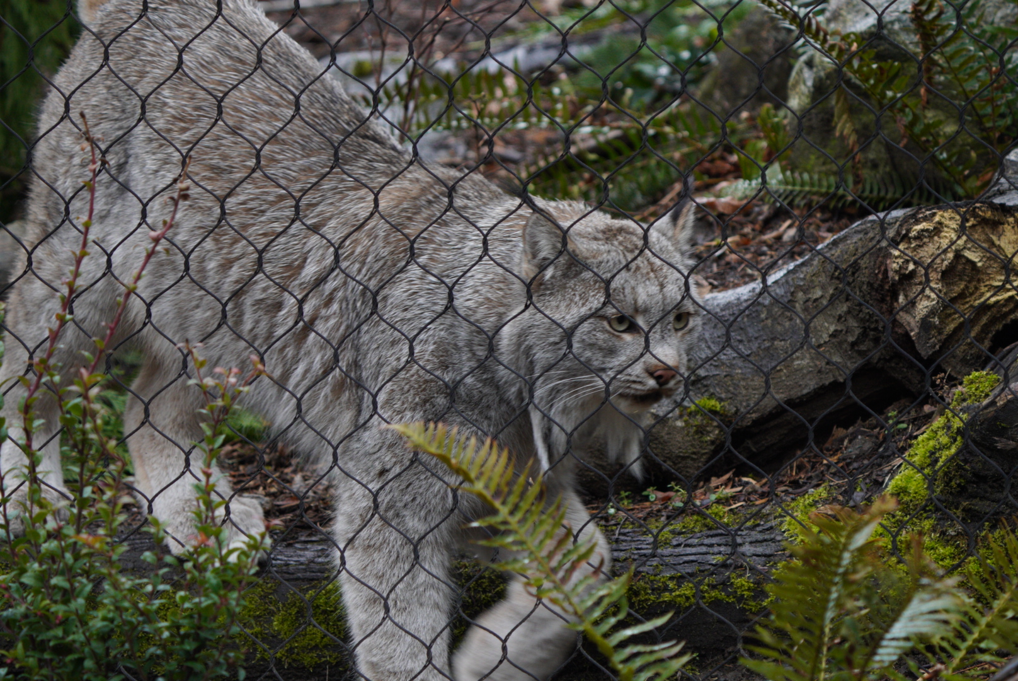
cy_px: 340
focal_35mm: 300
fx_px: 8489
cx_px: 509
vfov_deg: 4.6
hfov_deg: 6.9
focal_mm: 200
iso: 800
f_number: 6.3
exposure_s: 1/250
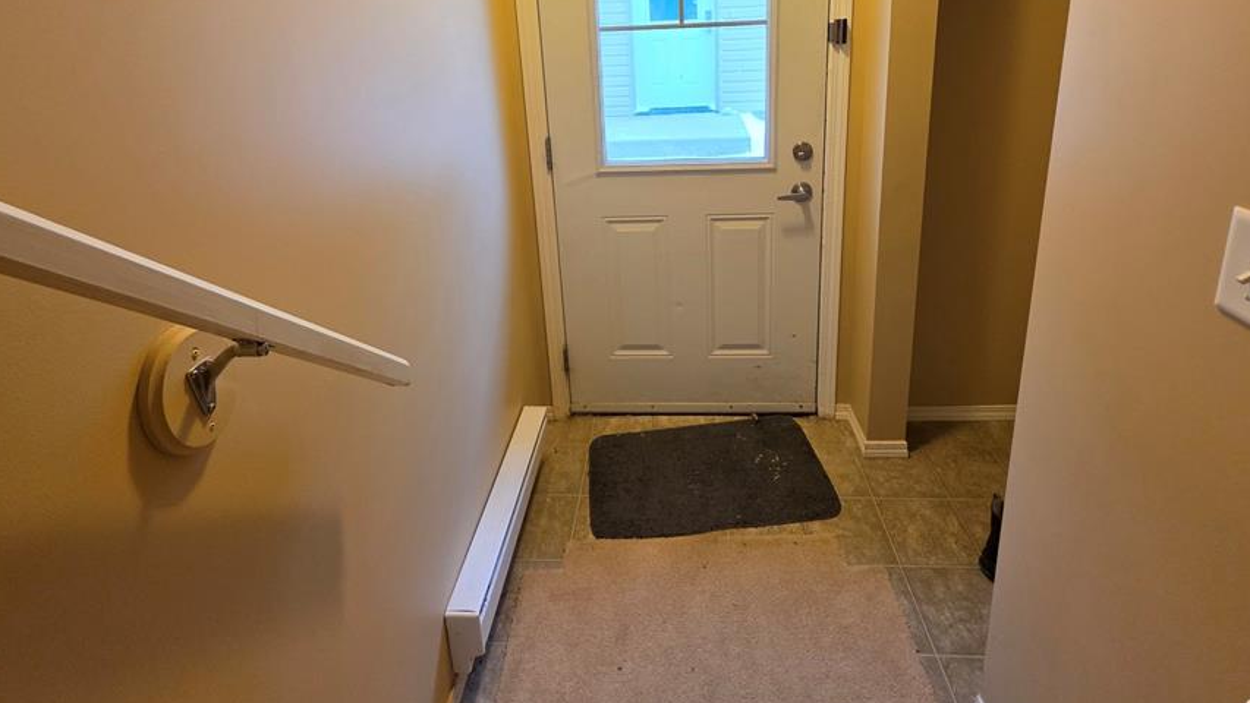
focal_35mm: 17
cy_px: 157
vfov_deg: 59.7
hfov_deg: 95.9
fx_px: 564
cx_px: 640
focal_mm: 2.2
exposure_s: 1/60
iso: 320
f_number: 1.9
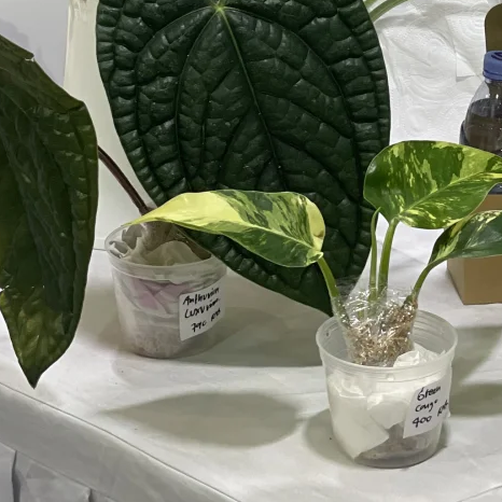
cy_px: -221
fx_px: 2330
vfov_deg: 11.8
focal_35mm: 142
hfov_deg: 12.3
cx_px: 329
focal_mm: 6
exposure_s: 1/100
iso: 100
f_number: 2
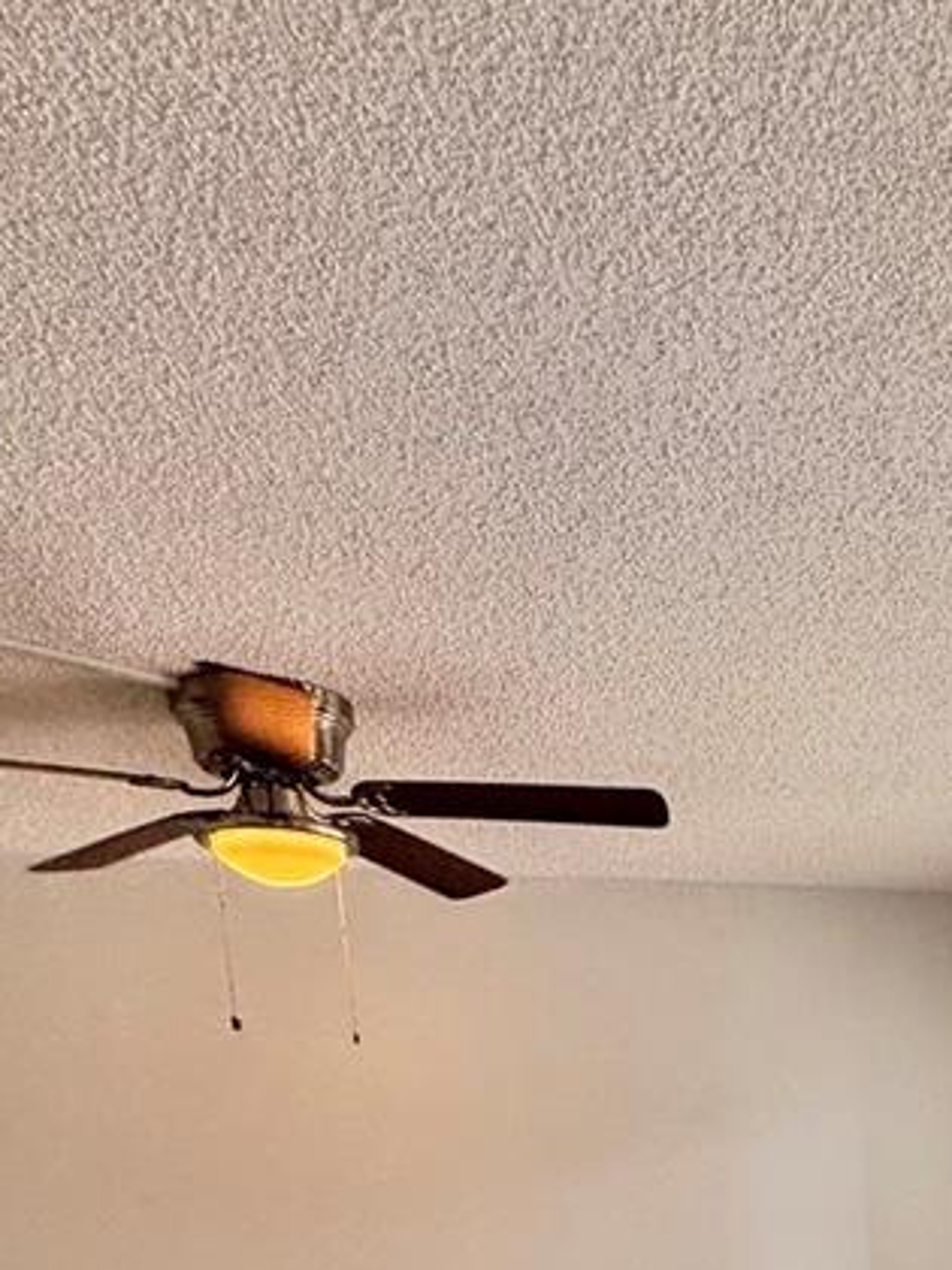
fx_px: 1467
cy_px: 1403
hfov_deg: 31.5
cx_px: 1070
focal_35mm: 40
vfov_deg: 38.5
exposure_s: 1/99
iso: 64
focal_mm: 2.22
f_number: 2.2
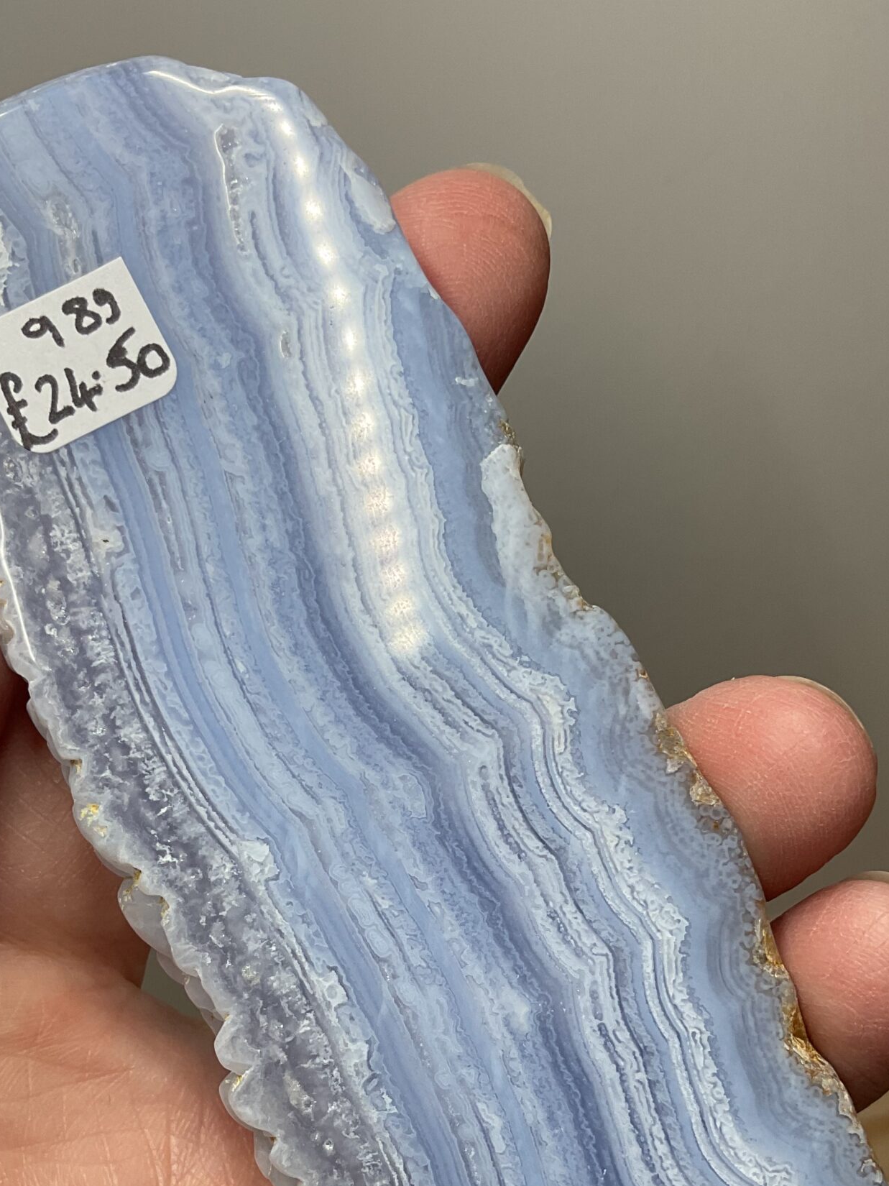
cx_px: 455
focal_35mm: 45
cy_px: 886
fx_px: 1541
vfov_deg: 40.9
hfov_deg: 32.2
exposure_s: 1/100
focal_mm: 3
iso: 32
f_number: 1.8
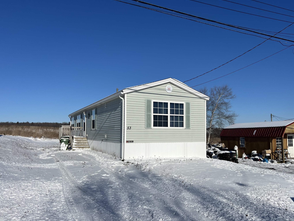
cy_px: 118
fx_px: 255
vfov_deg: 46.8
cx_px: 166
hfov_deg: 59.8
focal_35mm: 30
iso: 50
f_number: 1.5
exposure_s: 1/12658
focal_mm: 5.7
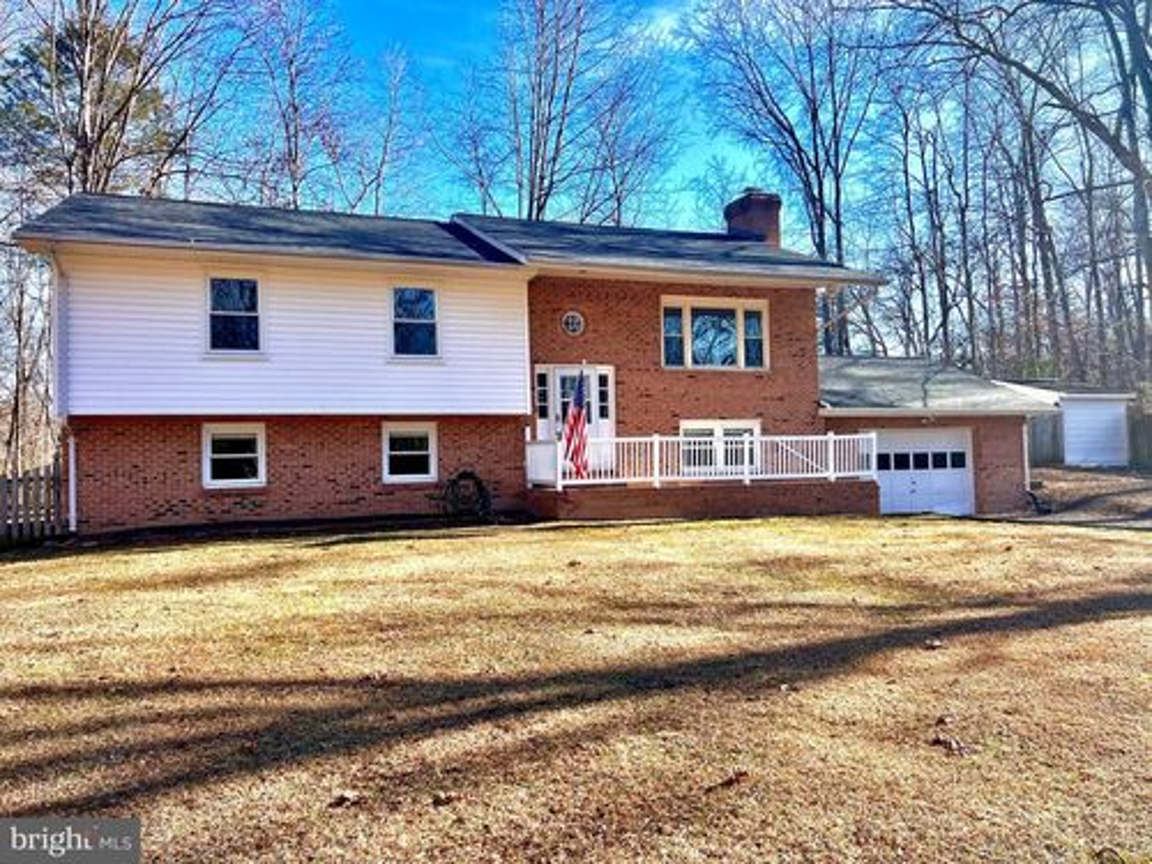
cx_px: 576
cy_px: 432
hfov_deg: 67.3
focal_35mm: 26
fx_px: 865
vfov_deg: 53.1
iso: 50
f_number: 1.5
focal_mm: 5.7
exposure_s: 1/1377
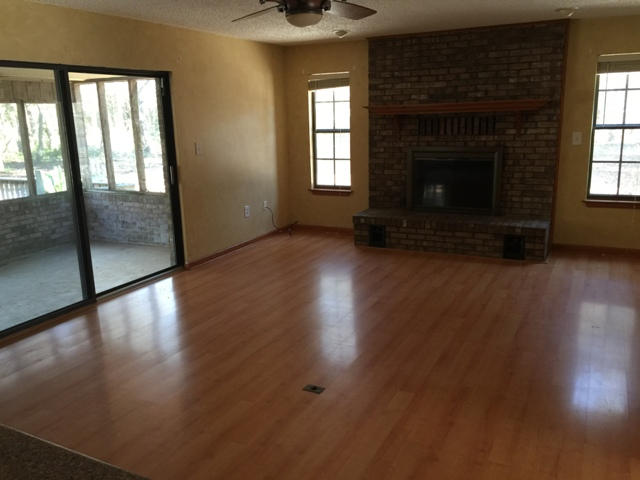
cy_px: 240
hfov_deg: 61.7
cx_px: 320
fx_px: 536
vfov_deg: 48.2
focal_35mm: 29
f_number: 2.2
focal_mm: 4.15
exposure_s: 1/15
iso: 64
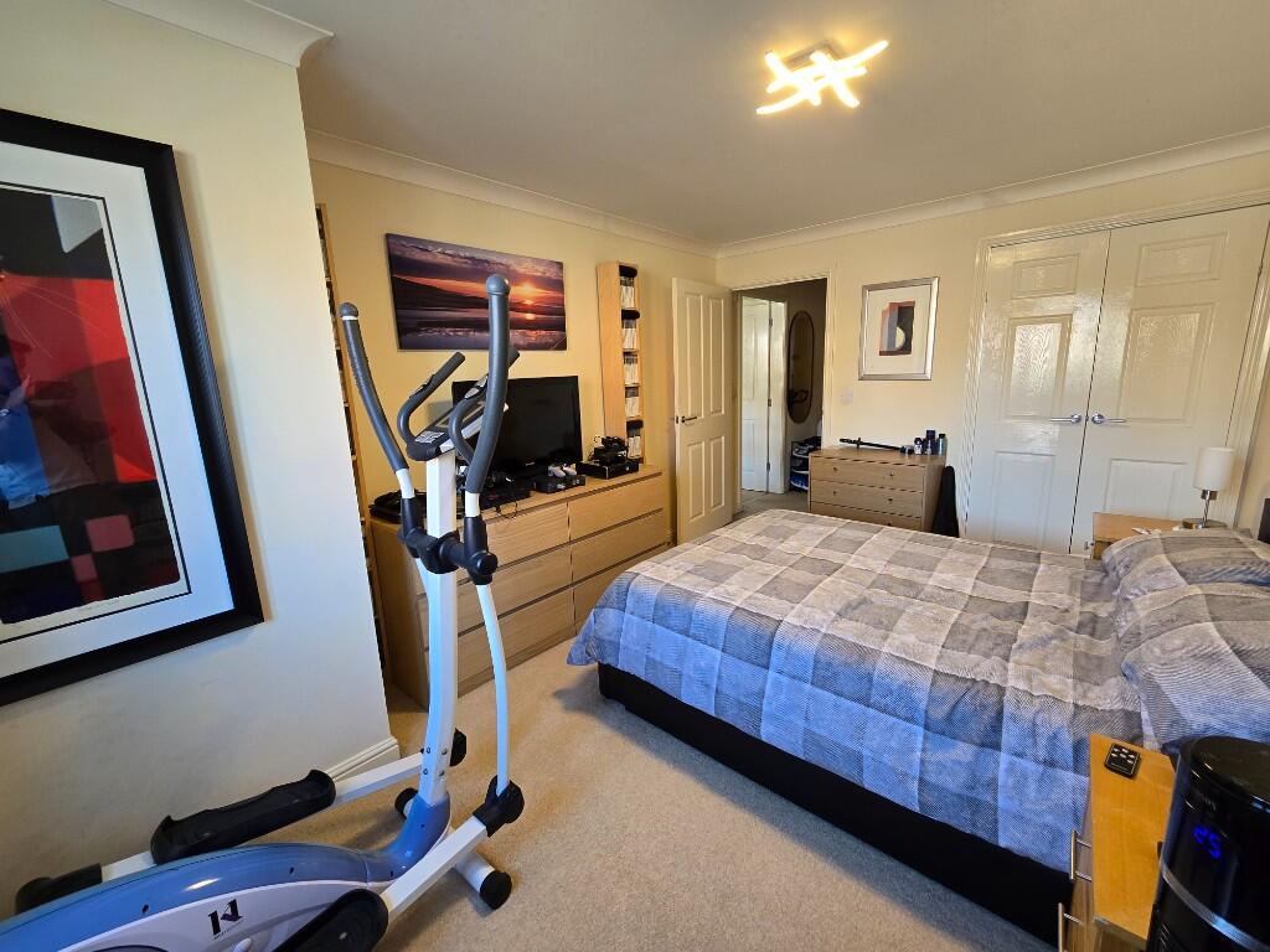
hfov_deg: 106.2
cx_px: 635
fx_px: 477
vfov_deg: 89.9
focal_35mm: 13
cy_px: 476
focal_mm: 2.2
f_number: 2.2
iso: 125
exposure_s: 1/50
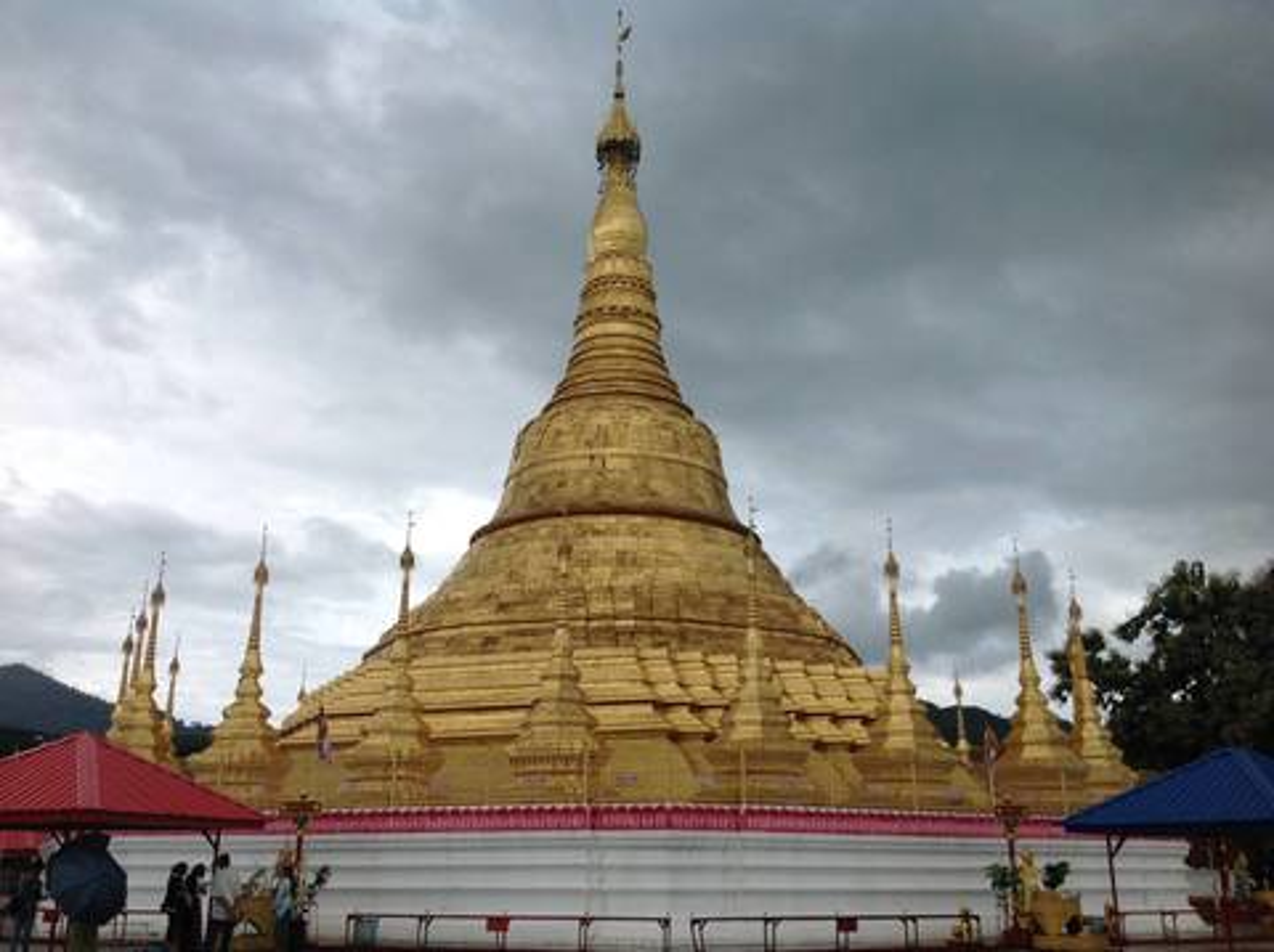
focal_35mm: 35
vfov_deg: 40.6
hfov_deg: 52.7
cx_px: 637
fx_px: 1287
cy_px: 476
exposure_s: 1/2747
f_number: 2.4
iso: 50
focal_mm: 4.28
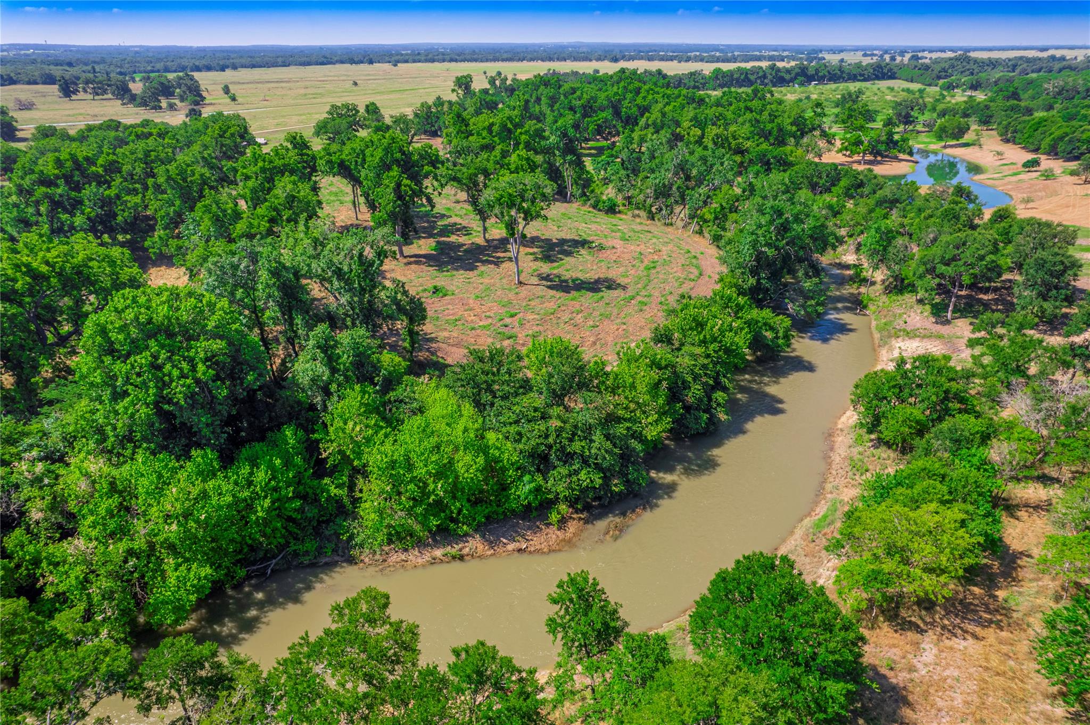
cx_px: 545
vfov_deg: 57.2
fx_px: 666
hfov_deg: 78.6
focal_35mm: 22
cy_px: 362
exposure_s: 1/1250
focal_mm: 8.38
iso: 110
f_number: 2.8
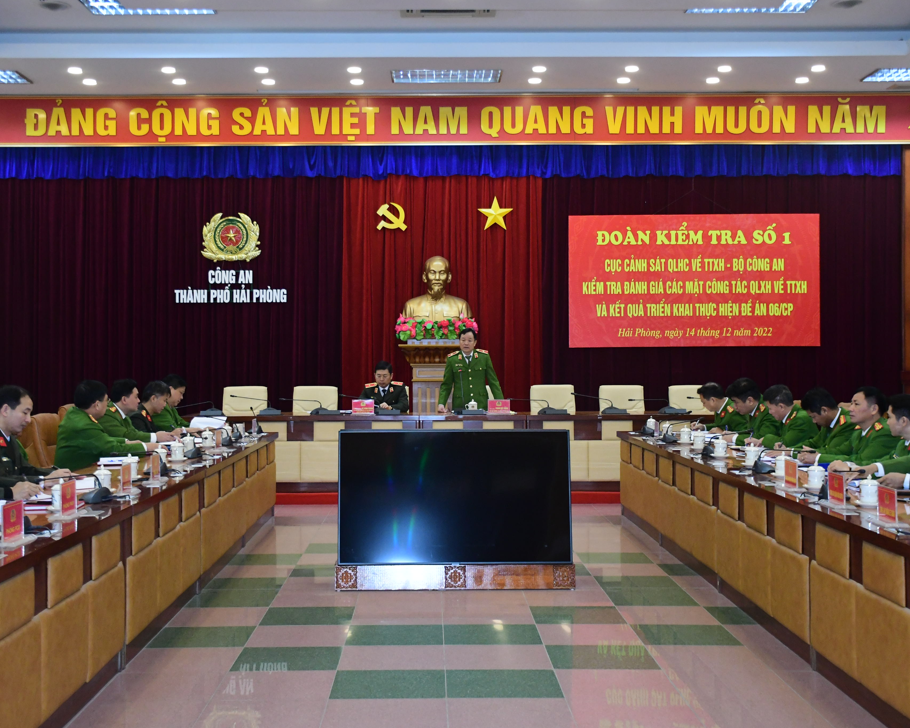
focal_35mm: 47
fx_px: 1254
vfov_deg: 32.4
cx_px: 459
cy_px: 362
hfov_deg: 39.9
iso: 2500
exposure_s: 1/200
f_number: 4
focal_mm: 27
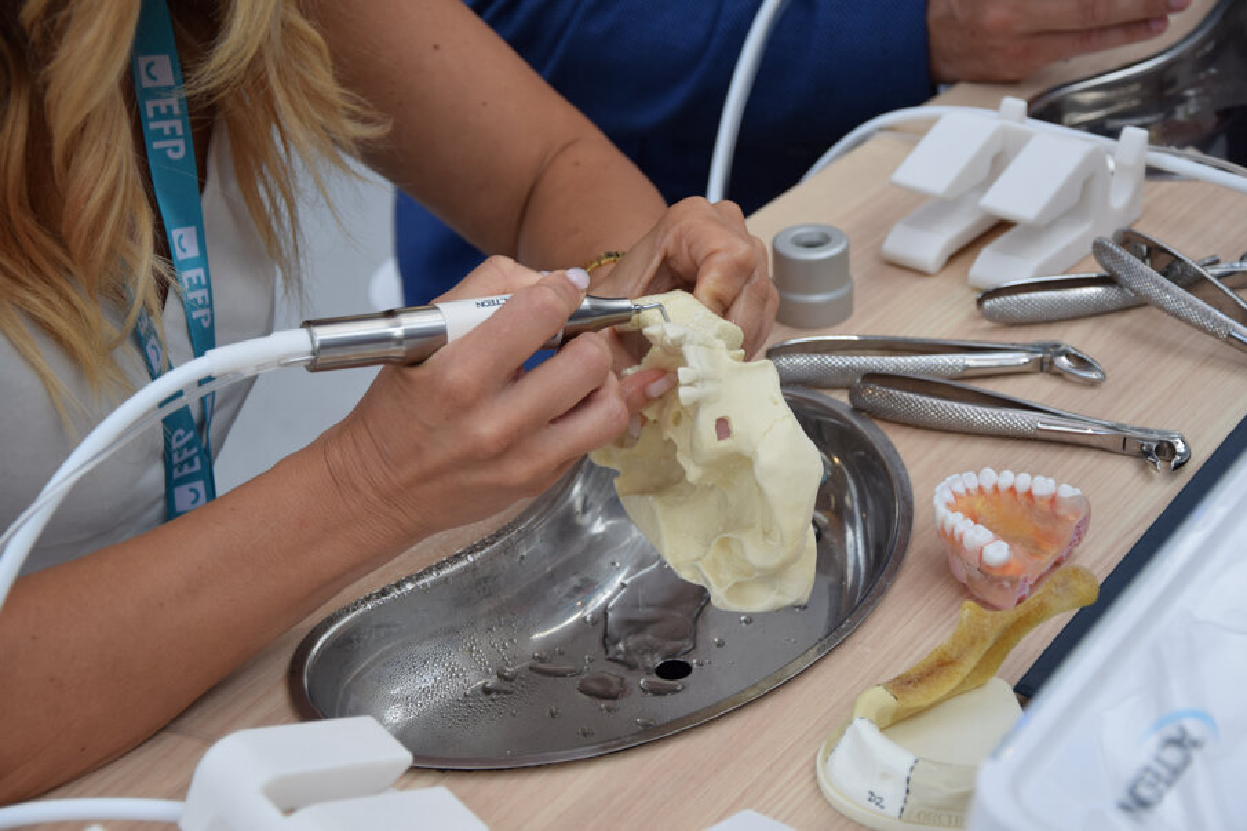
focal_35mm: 78
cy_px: 416
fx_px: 2701
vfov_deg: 17.5
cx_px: 624
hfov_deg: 26.0
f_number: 5
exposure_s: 1/60
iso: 100
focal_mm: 52
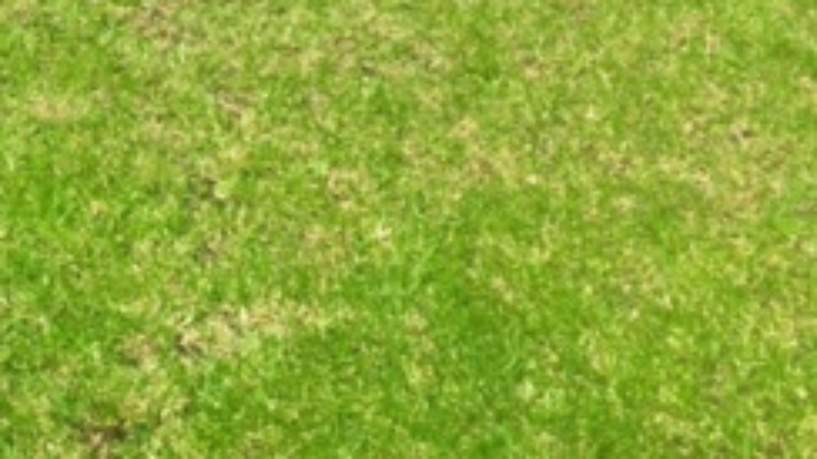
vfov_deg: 13.3
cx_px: -141
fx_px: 1797
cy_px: -332
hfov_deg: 23.6
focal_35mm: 83
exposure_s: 1/1786
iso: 32
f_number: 2.2
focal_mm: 4.15
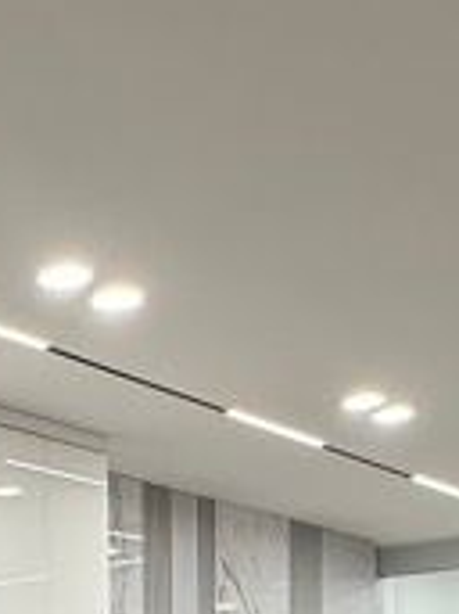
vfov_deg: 20.0
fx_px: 1487
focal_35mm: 84
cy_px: 930
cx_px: -50
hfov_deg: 17.0
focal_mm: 2.22
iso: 125
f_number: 2.2
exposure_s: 1/100
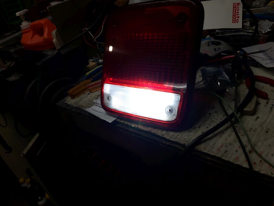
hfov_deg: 58.4
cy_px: 103
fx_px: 245
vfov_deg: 45.4
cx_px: 137
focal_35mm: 31
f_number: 1.9
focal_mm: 3.7
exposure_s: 1/142
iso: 40
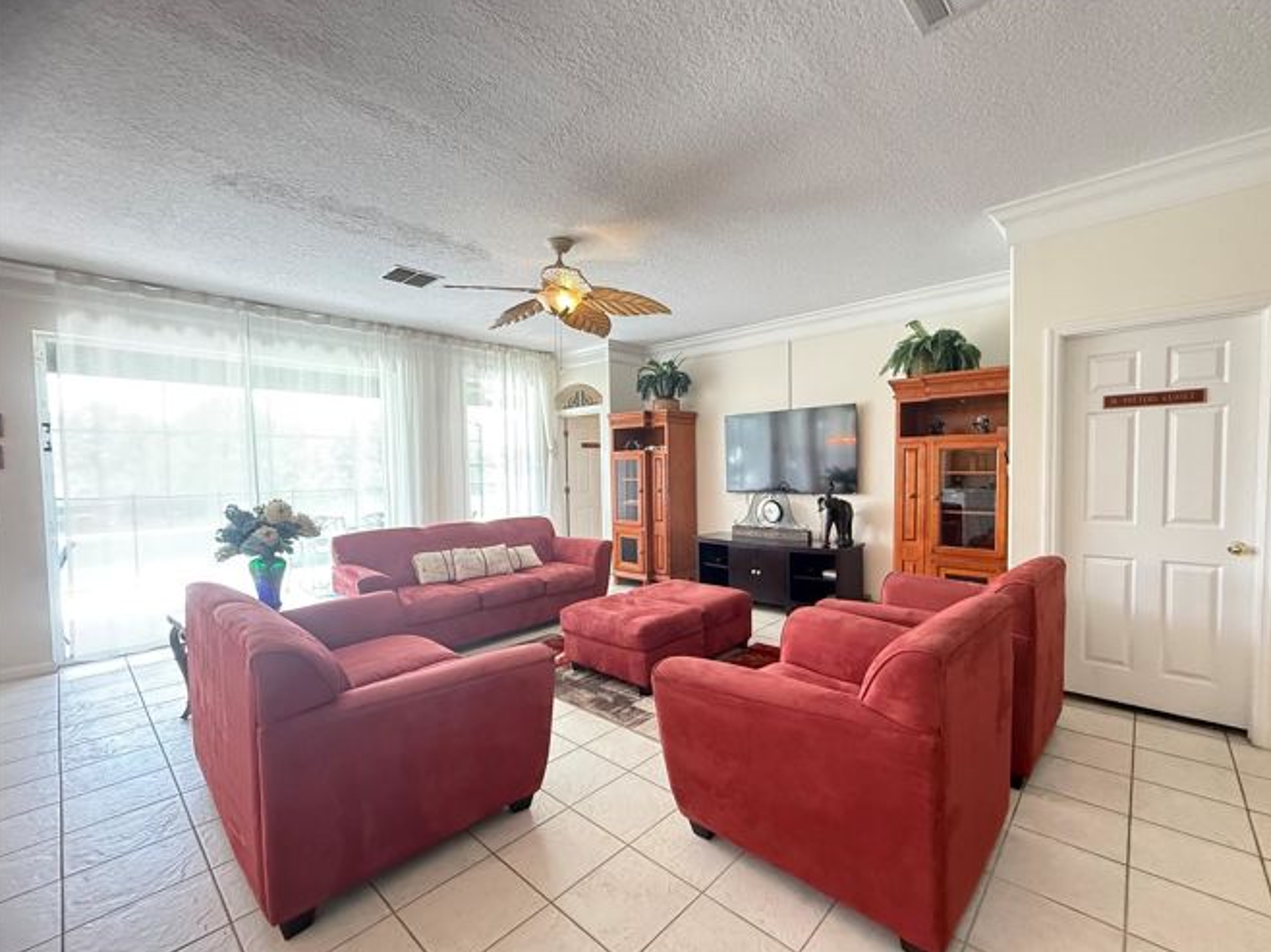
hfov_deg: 98.1
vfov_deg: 81.7
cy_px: 490
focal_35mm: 15
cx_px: 671
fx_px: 551
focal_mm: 2.22
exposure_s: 1/60
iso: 640
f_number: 2.2
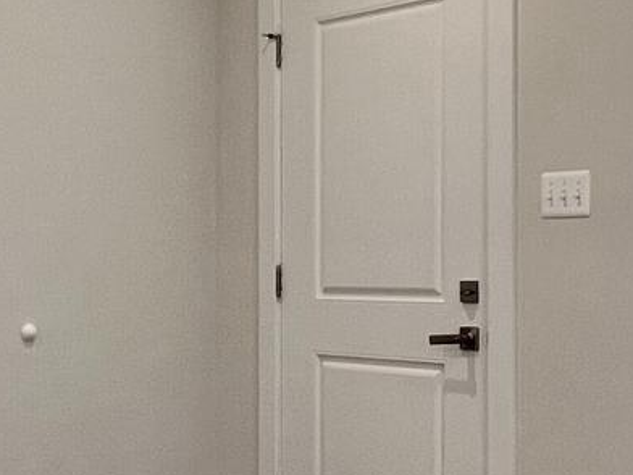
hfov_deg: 28.5
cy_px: 278
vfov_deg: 21.6
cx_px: 266
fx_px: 1243
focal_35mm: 68
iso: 200
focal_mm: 1.57
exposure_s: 1/120
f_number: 1.8
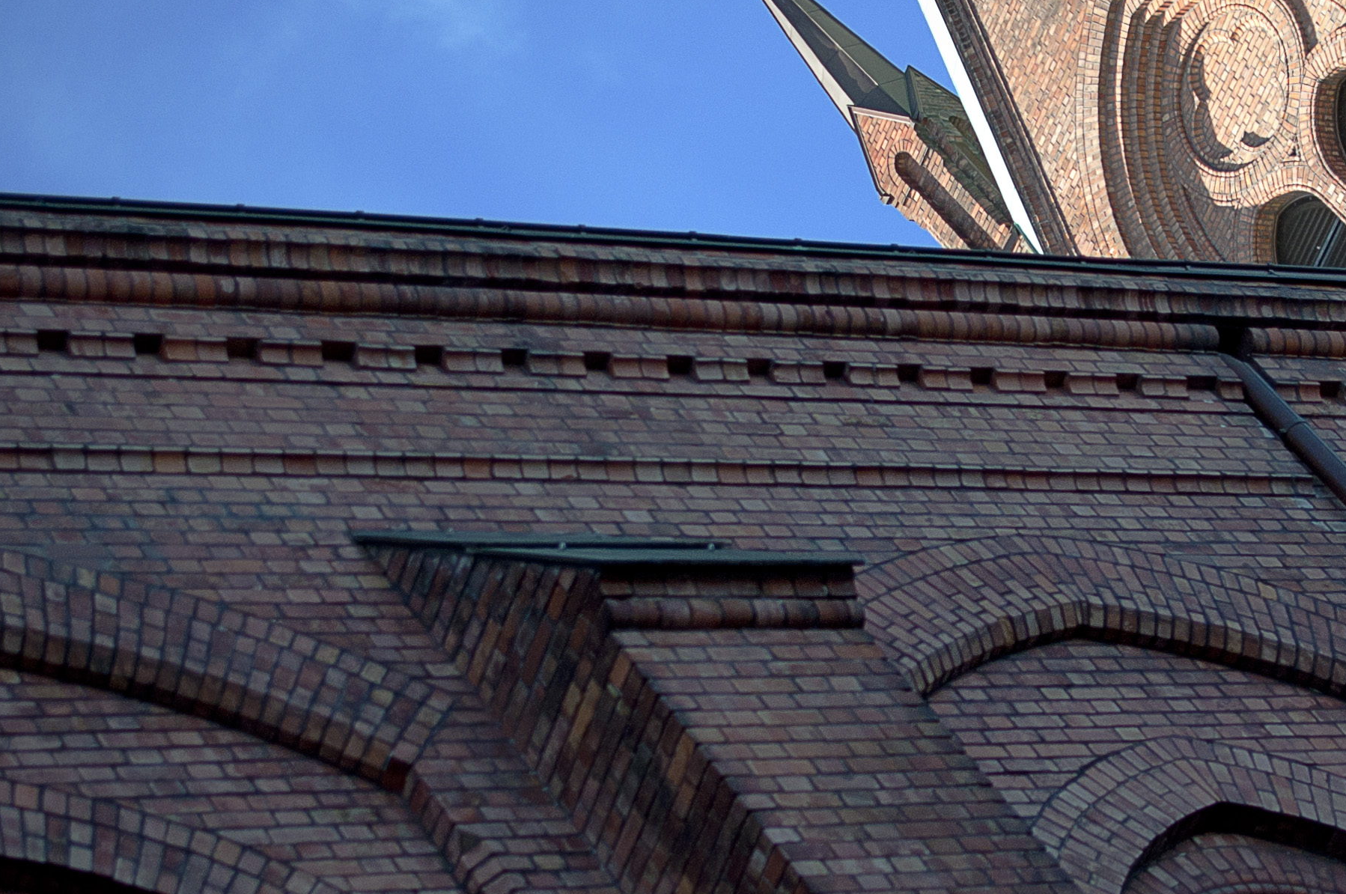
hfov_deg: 16.3
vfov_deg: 10.9
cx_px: 954
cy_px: 596
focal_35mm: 125
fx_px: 4675
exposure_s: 1/2500
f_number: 2.2
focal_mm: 35
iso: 200
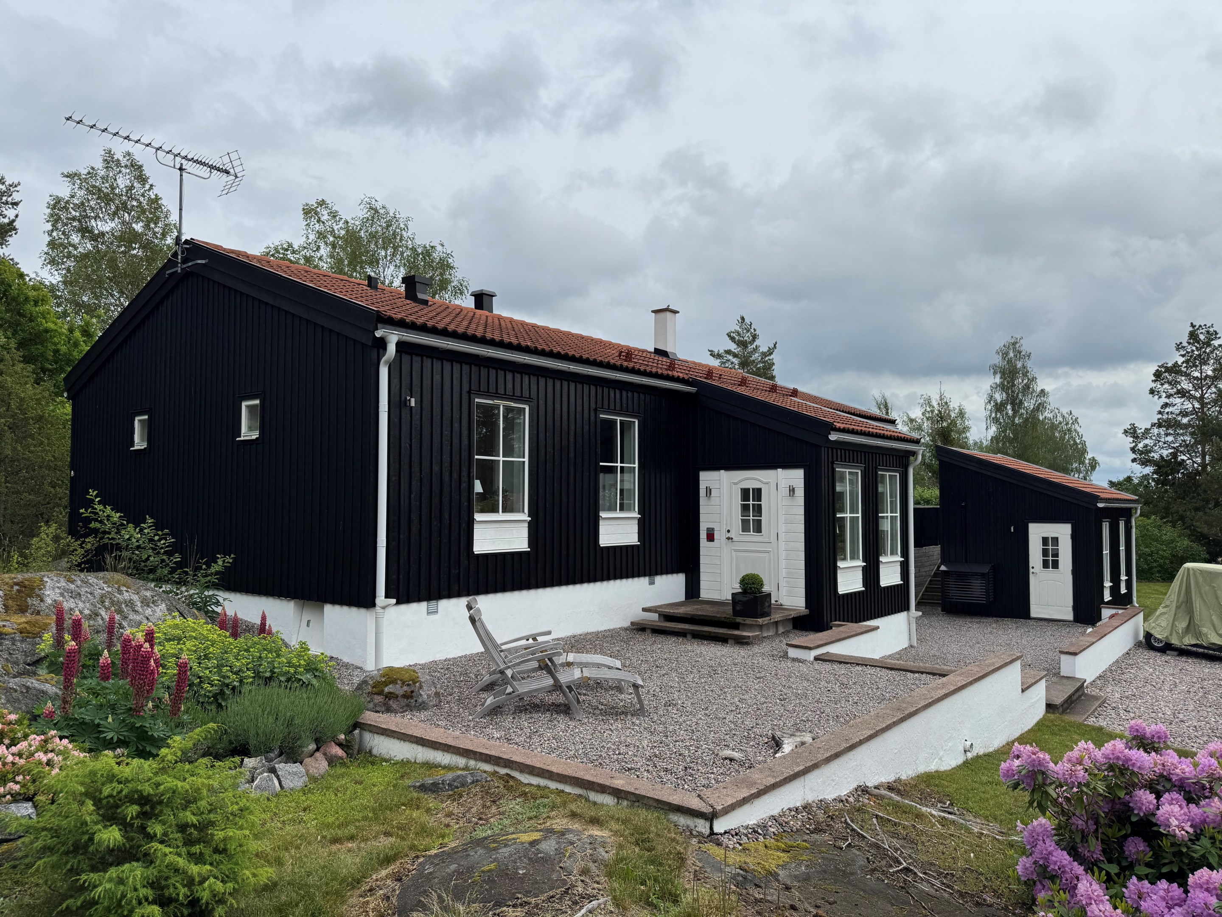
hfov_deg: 71.6
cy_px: 458
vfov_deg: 56.8
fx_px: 847
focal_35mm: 24
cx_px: 611
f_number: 1.78
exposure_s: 1/6410
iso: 80
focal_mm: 6.76
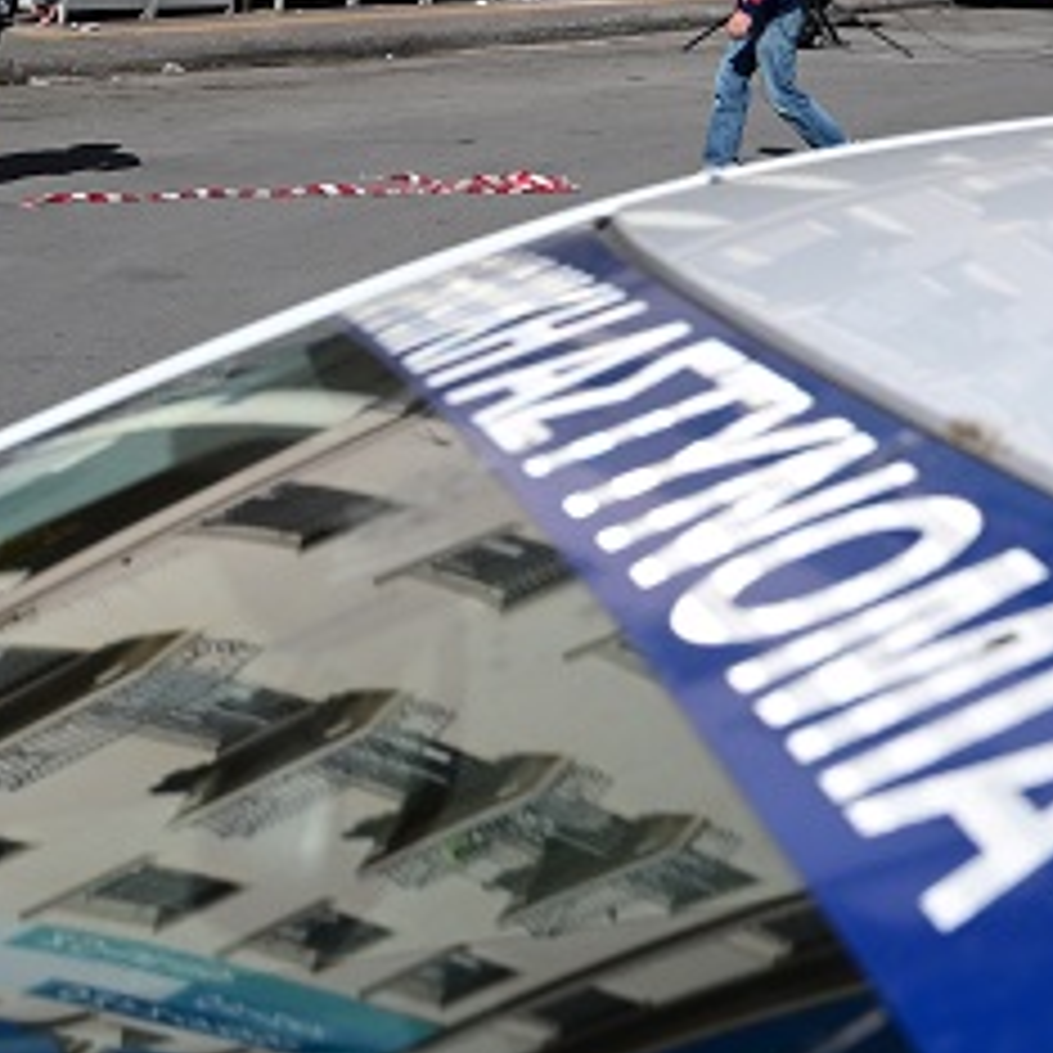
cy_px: -230
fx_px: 3820
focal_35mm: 111
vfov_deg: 15.1
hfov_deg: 14.3
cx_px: 1750
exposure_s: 1/1600
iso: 400
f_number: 8
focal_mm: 34
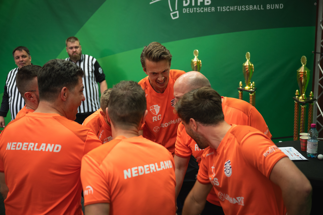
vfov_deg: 32.6
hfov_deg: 47.4
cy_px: 108
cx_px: 162
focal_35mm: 41
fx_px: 368
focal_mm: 41
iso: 1100
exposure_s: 1/200
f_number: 2.8
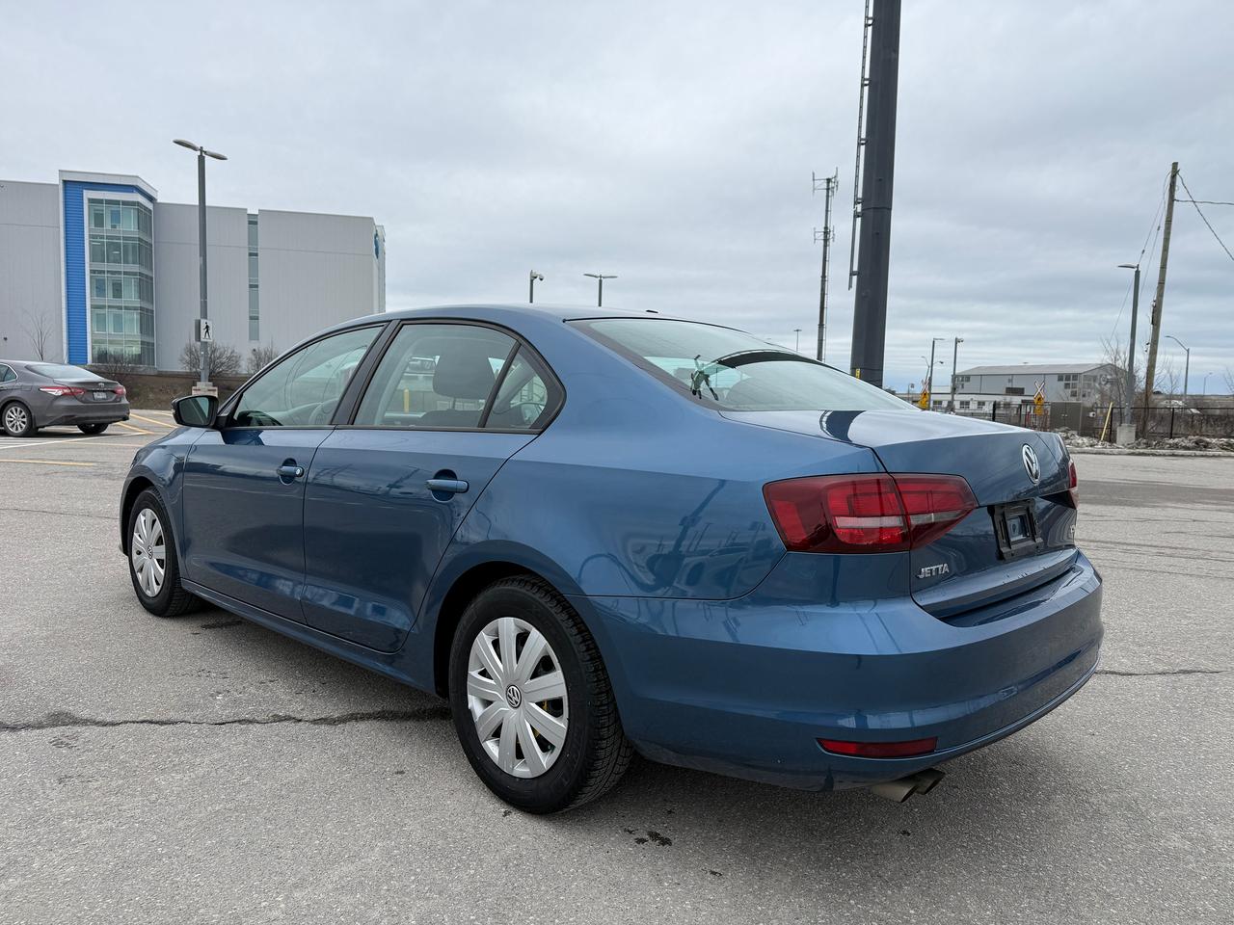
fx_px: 856
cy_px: 462
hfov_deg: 71.6
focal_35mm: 24
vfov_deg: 56.8
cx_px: 617
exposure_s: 1/3021
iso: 80
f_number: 1.78
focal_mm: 6.76
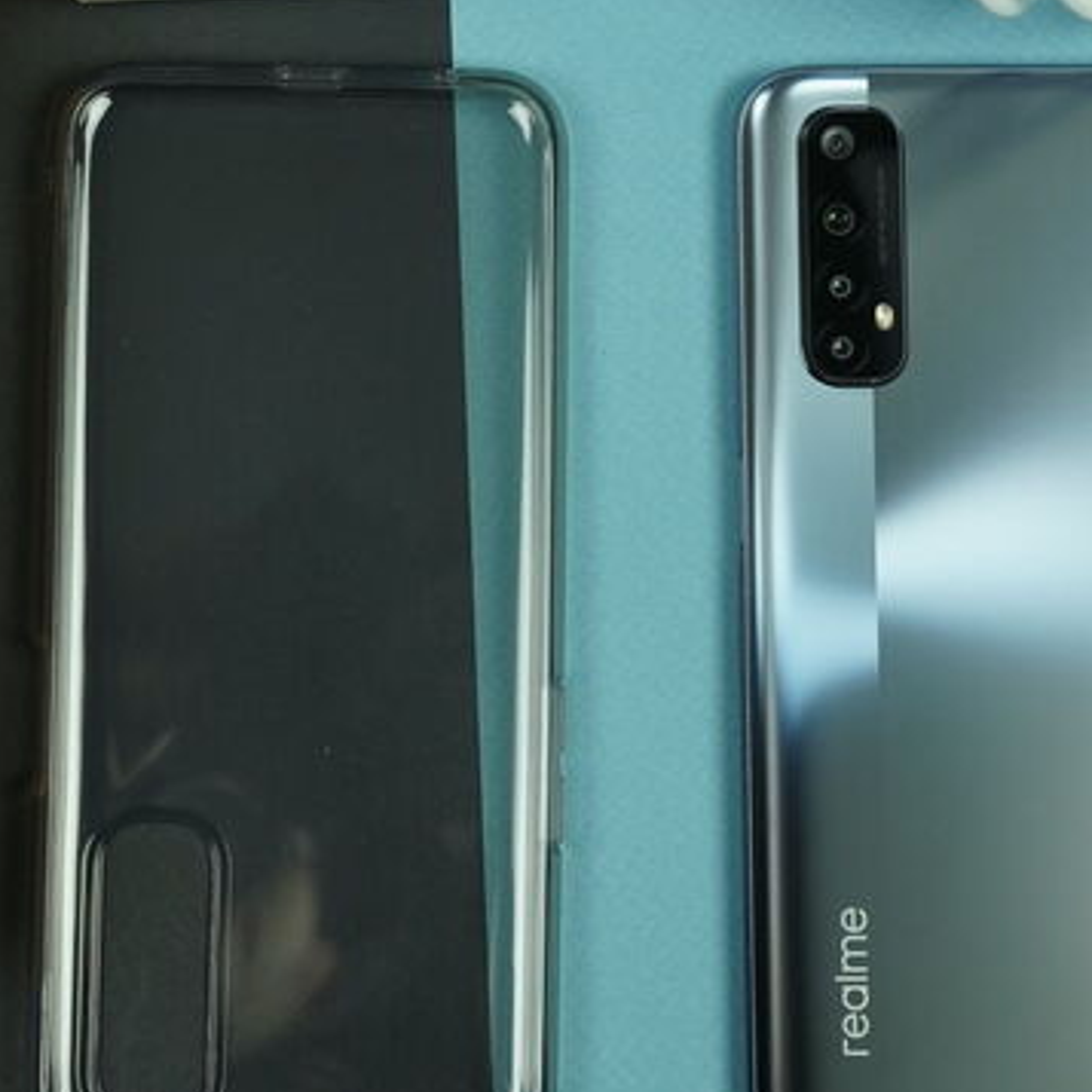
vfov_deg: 21.5
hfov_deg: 21.5
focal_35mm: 80
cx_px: 314
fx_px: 2855
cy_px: 330
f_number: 6.3
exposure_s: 1/160
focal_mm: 35
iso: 1000
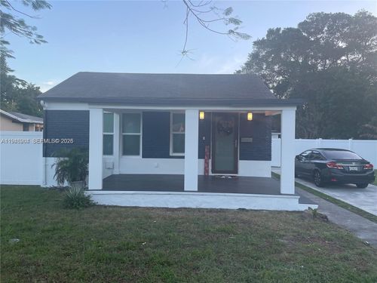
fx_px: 283
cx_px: 188
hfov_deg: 67.3
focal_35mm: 26
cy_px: 142
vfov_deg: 53.1
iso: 32
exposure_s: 1/274
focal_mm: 4.2
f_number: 1.6
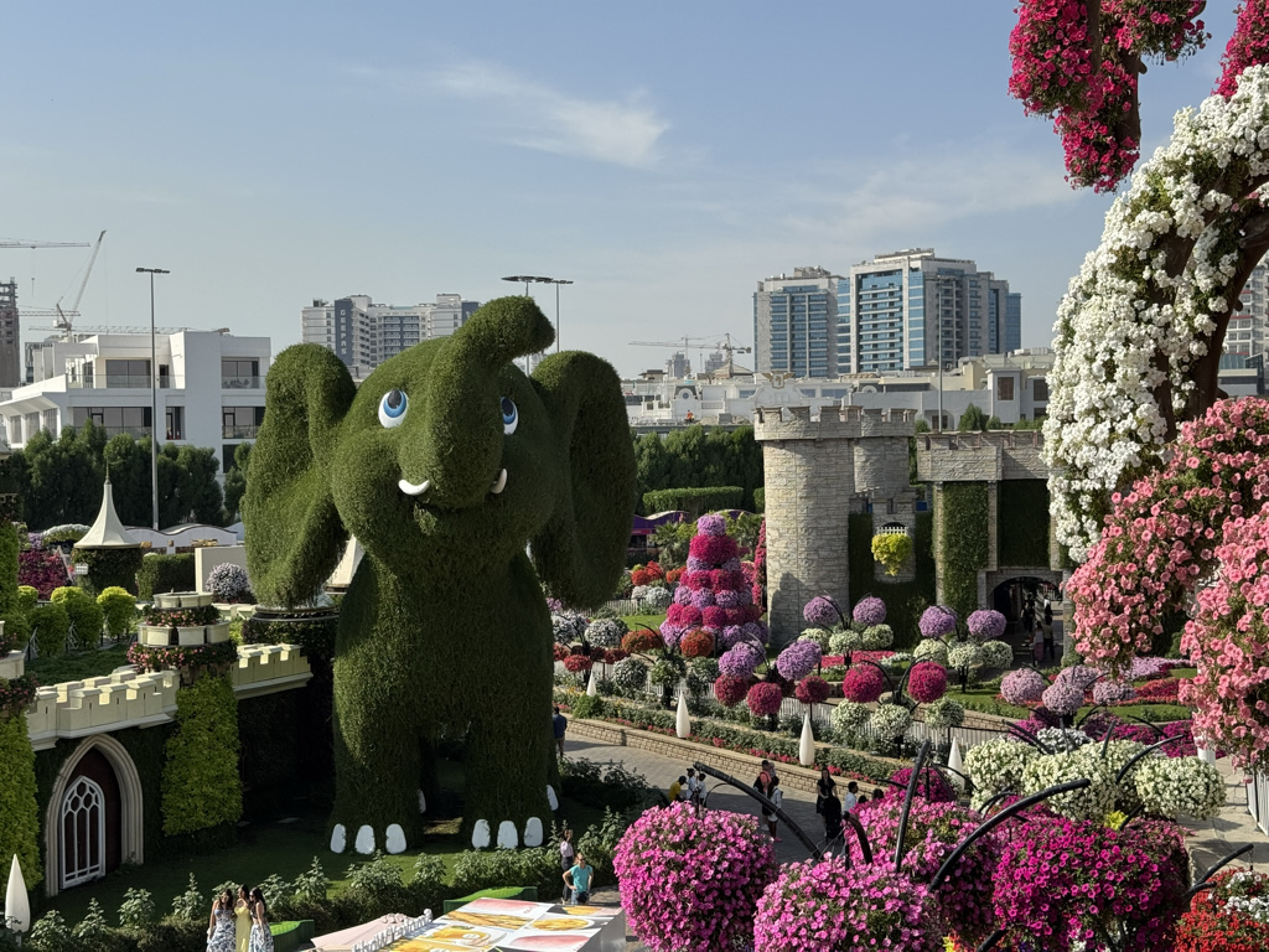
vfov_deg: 30.3
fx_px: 1760
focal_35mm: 48
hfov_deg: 39.7
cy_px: 476
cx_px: 634
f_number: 1.78
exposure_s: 1/4310
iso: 64
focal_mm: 6.76
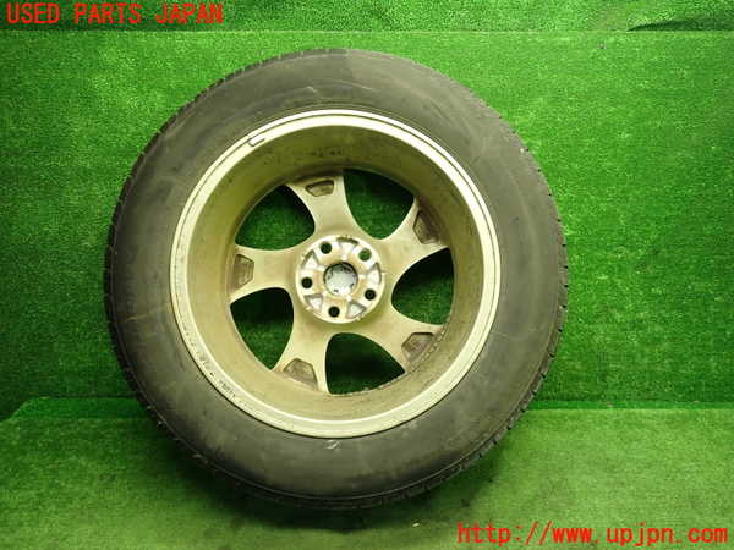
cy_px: 275
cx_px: 367
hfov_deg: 69.4
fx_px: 530
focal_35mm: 25
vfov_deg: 54.9
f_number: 2
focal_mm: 4.5
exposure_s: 1/30
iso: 200
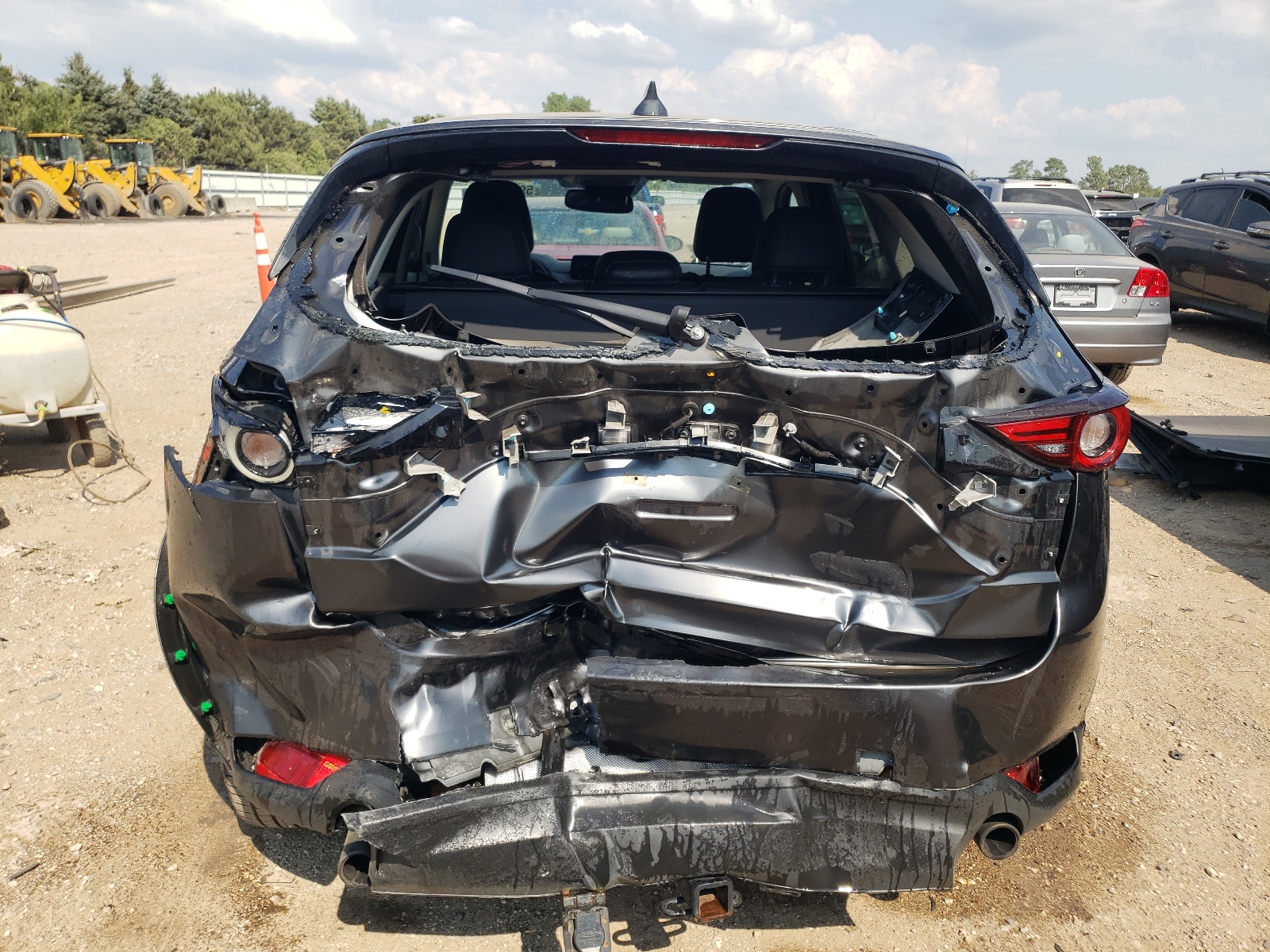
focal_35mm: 26
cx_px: 635
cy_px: 476
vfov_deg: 53.1
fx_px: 954
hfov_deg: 67.3
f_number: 1.5
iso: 50
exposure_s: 1/2000
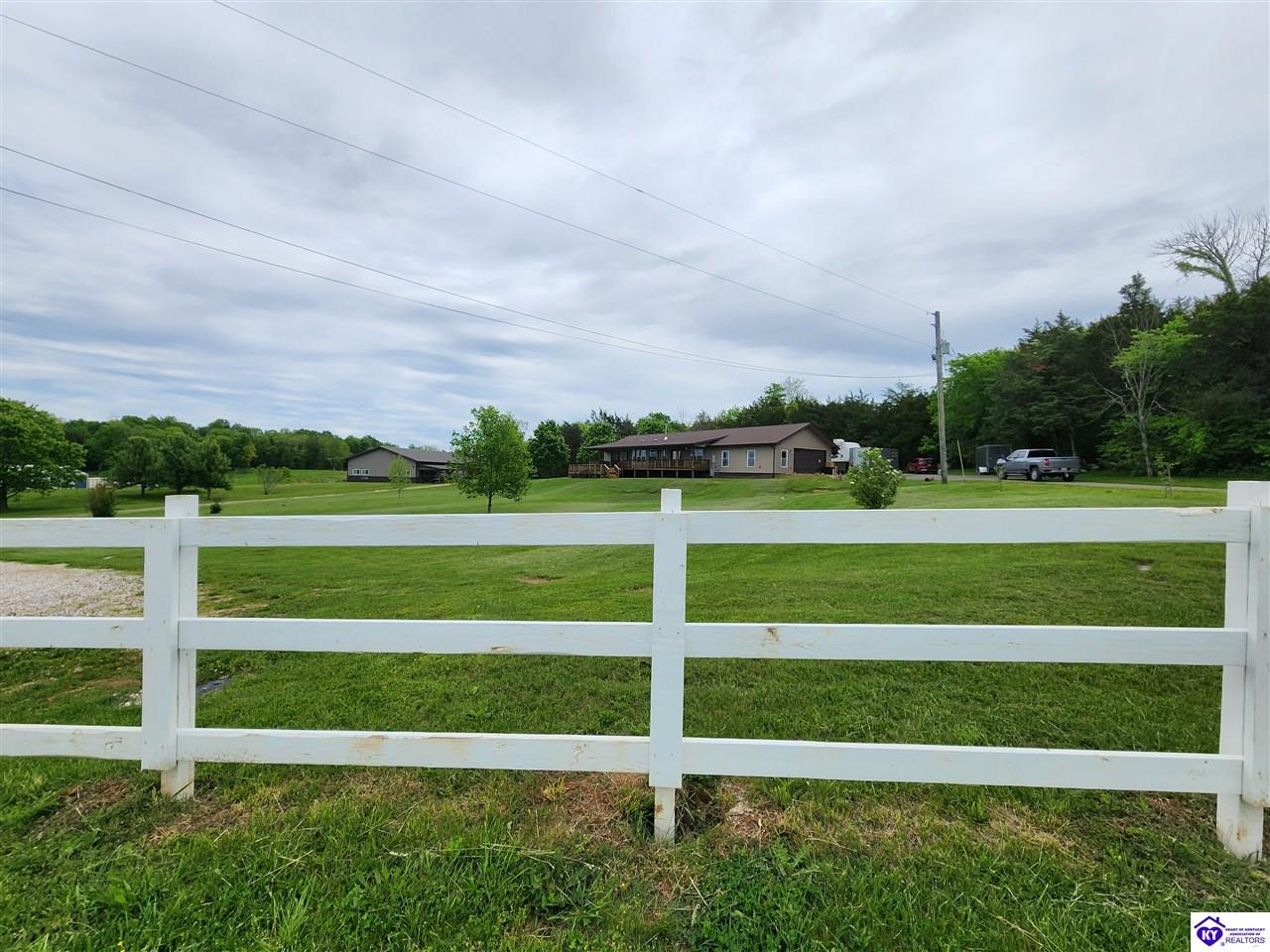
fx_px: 477
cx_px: 635
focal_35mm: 13
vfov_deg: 89.9
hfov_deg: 106.2
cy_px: 476
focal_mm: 2.2
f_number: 2.2
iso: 50
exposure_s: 1/3160
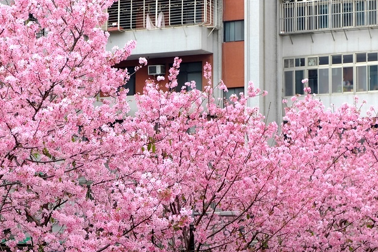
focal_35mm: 122
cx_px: 193
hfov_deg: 16.8
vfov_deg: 11.2
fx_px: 1281
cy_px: 168
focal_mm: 50
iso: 200
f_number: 5.6
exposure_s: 1/200
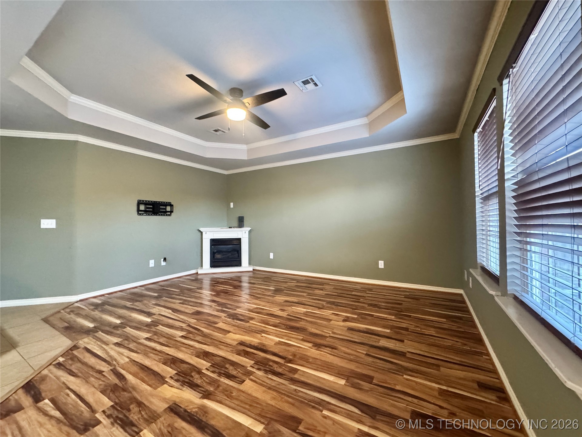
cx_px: 291
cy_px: 218
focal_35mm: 14
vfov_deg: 85.7
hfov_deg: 102.1
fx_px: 235
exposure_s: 1/60
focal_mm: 2.22
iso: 1000
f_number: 2.2
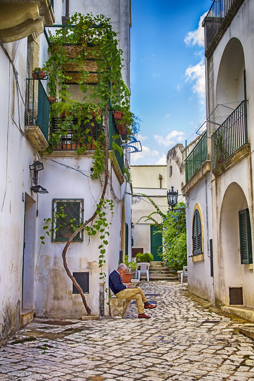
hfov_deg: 28.1
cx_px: 127
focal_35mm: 48
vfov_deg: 41.1
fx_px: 508
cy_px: 190
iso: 125
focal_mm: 32
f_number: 5.6
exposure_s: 1/125
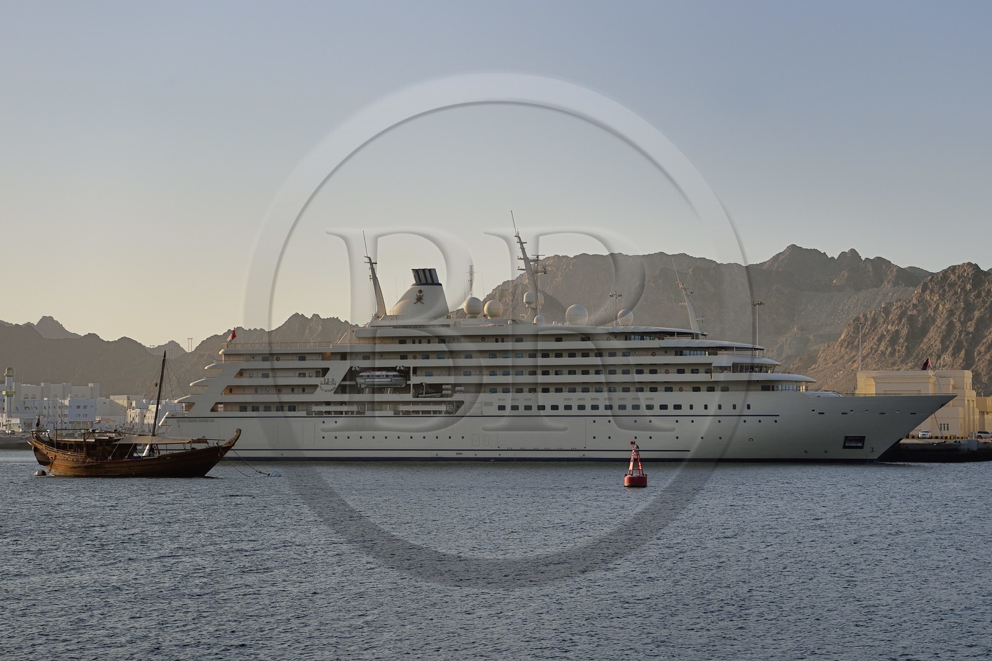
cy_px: 330
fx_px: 1928
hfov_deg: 28.8
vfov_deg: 19.4
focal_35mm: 70
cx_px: 496
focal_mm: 70
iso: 200
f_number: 6.3
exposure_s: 1/1600
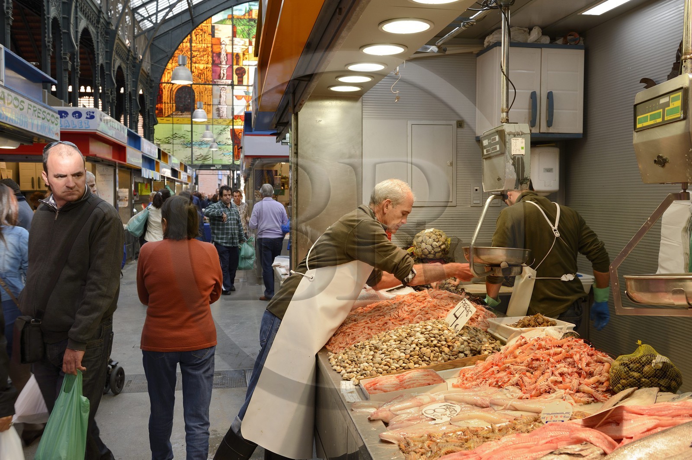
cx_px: 346
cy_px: 230
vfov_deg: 41.0
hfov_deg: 58.8
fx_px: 615
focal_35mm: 32
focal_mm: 32
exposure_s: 1/60
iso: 400
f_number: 7.1
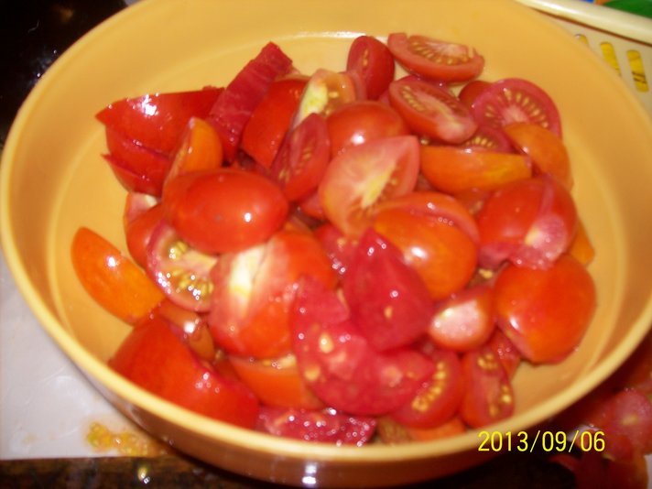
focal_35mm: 36
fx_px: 678
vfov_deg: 39.7
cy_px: 244
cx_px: 326
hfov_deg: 51.4
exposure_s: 1/64
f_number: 2.7
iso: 80
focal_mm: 6
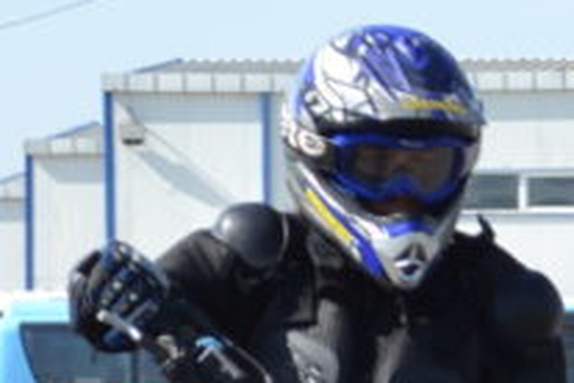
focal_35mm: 431
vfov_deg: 3.2
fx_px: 6865
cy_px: 835
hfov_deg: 4.8
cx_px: 643
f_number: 7.1
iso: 100
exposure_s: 1/200
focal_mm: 55
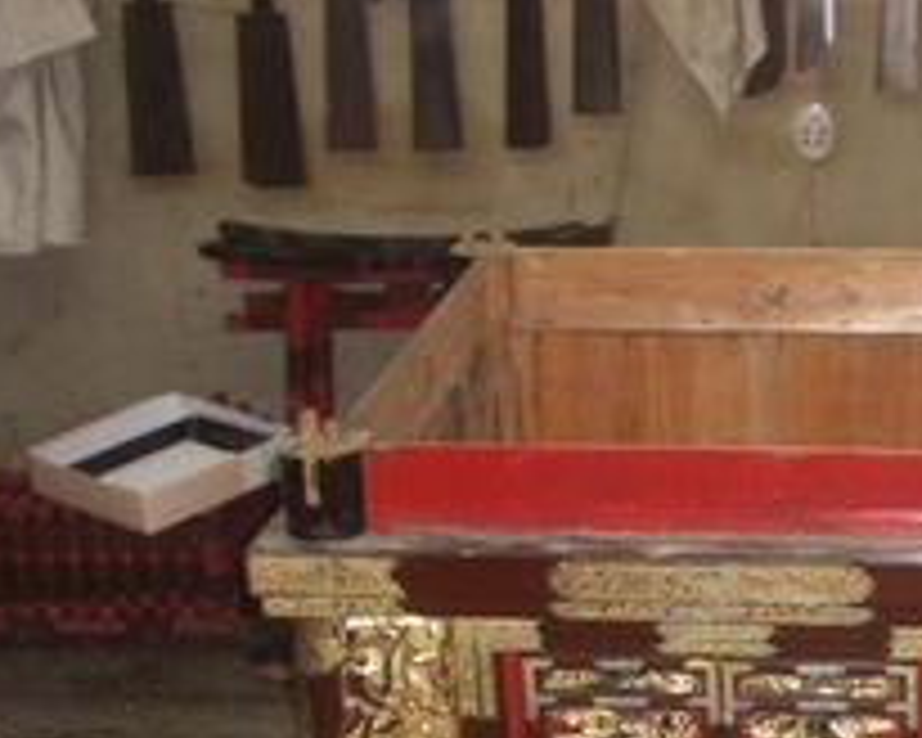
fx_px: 2047
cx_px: 886
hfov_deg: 24.4
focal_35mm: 75
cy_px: 646
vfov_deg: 20.1
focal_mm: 5.8
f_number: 2.6
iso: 200
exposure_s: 1/60
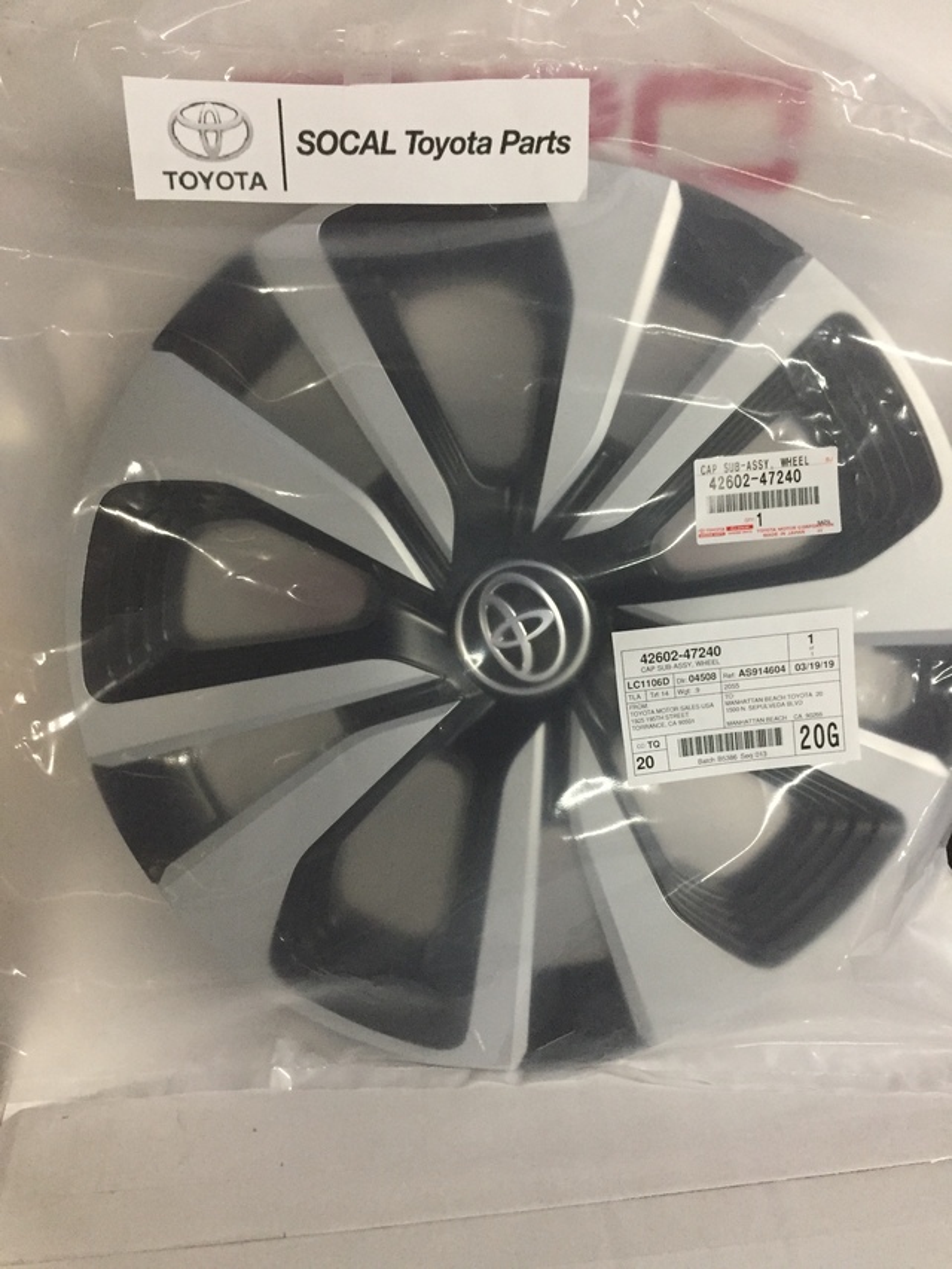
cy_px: 634
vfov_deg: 61.7
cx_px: 476
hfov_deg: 48.2
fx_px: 1063
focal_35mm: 29
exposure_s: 1/30
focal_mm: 4.15
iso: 200
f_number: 2.2
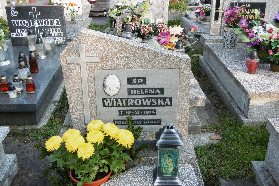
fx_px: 349
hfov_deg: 43.6
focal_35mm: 45
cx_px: 140
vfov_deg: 29.9
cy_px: 99
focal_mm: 7.7
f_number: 3.8
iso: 100
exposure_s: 1/125
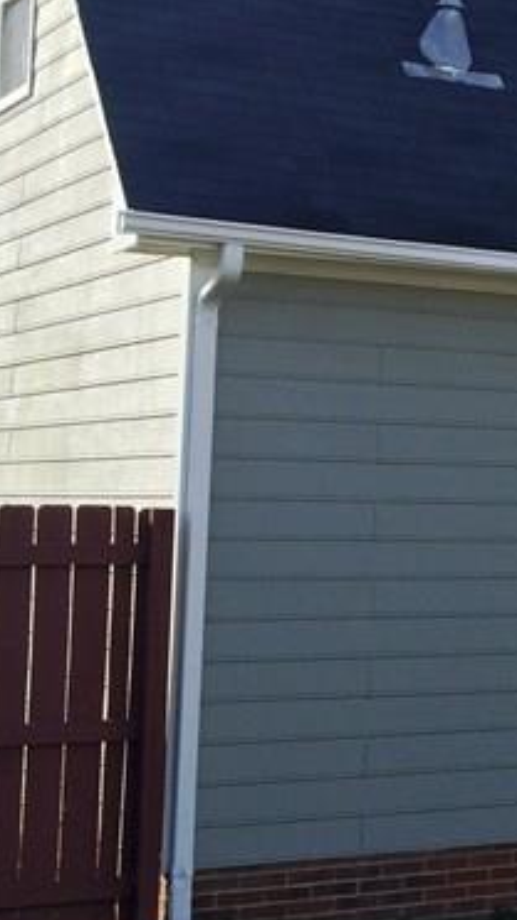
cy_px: 393
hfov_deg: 11.8
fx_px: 2122
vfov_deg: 24.4
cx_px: 1168
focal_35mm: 87
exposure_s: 1/1368
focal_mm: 4.15
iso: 32
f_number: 2.2
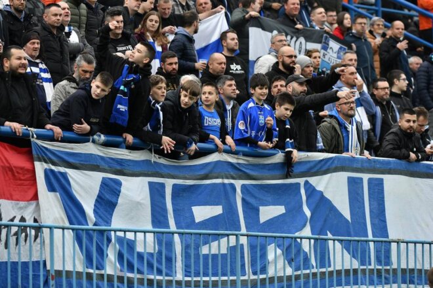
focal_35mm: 220
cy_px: 144
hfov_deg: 9.4
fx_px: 2646
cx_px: 216
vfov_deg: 6.2
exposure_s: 1/1250
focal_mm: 220
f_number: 5
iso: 2000
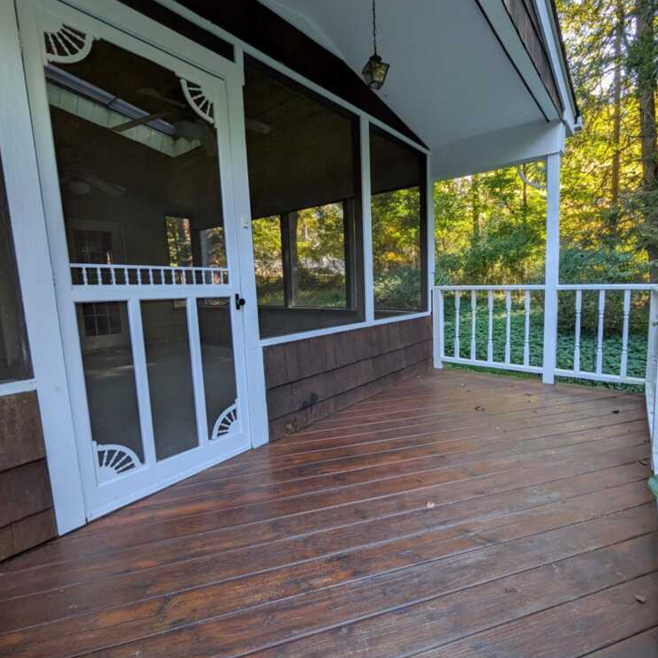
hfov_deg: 83.5
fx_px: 366
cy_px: 327
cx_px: 375
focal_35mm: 17
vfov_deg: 84.0
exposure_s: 1/100
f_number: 2.2
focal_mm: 1.83
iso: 66
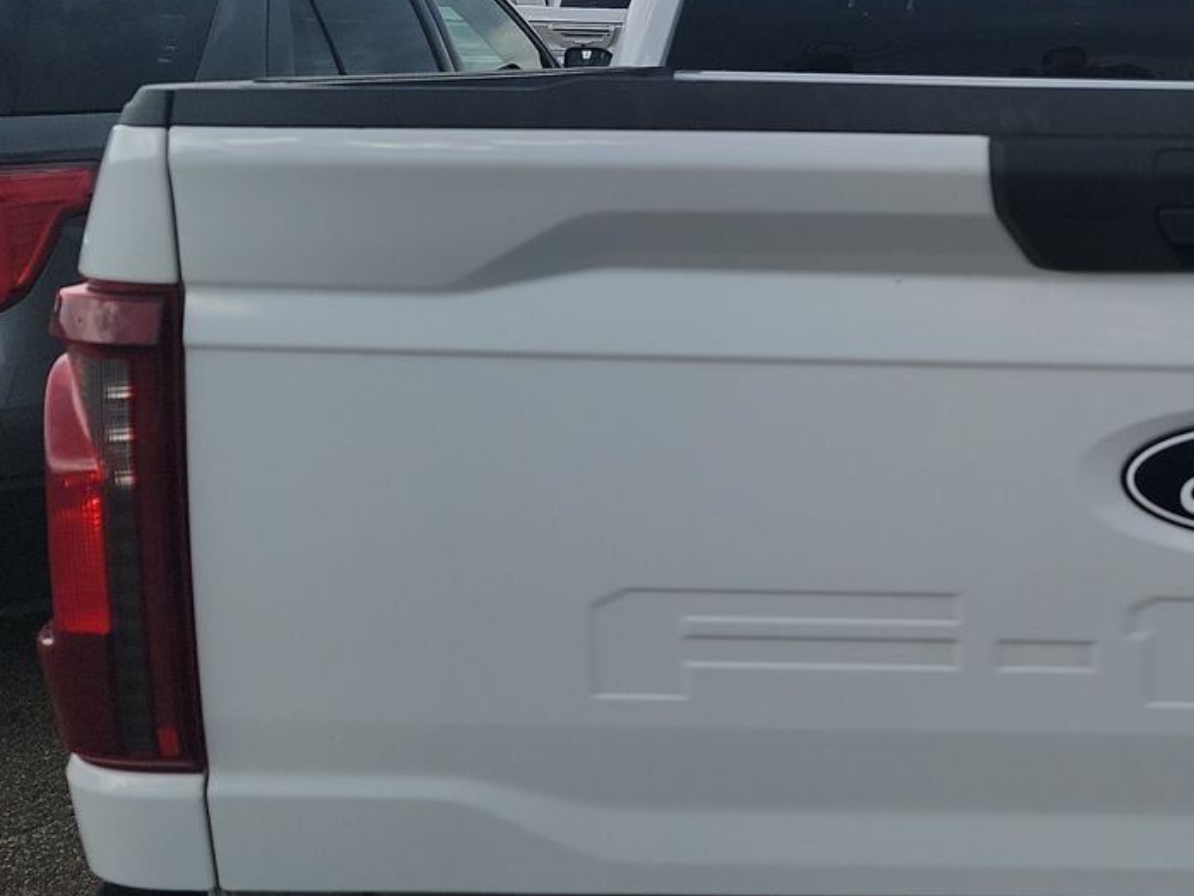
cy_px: 270
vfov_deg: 26.4
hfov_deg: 32.7
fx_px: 1898
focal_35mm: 55
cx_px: 1136
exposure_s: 1/464
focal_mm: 6.7
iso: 50
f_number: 1.8
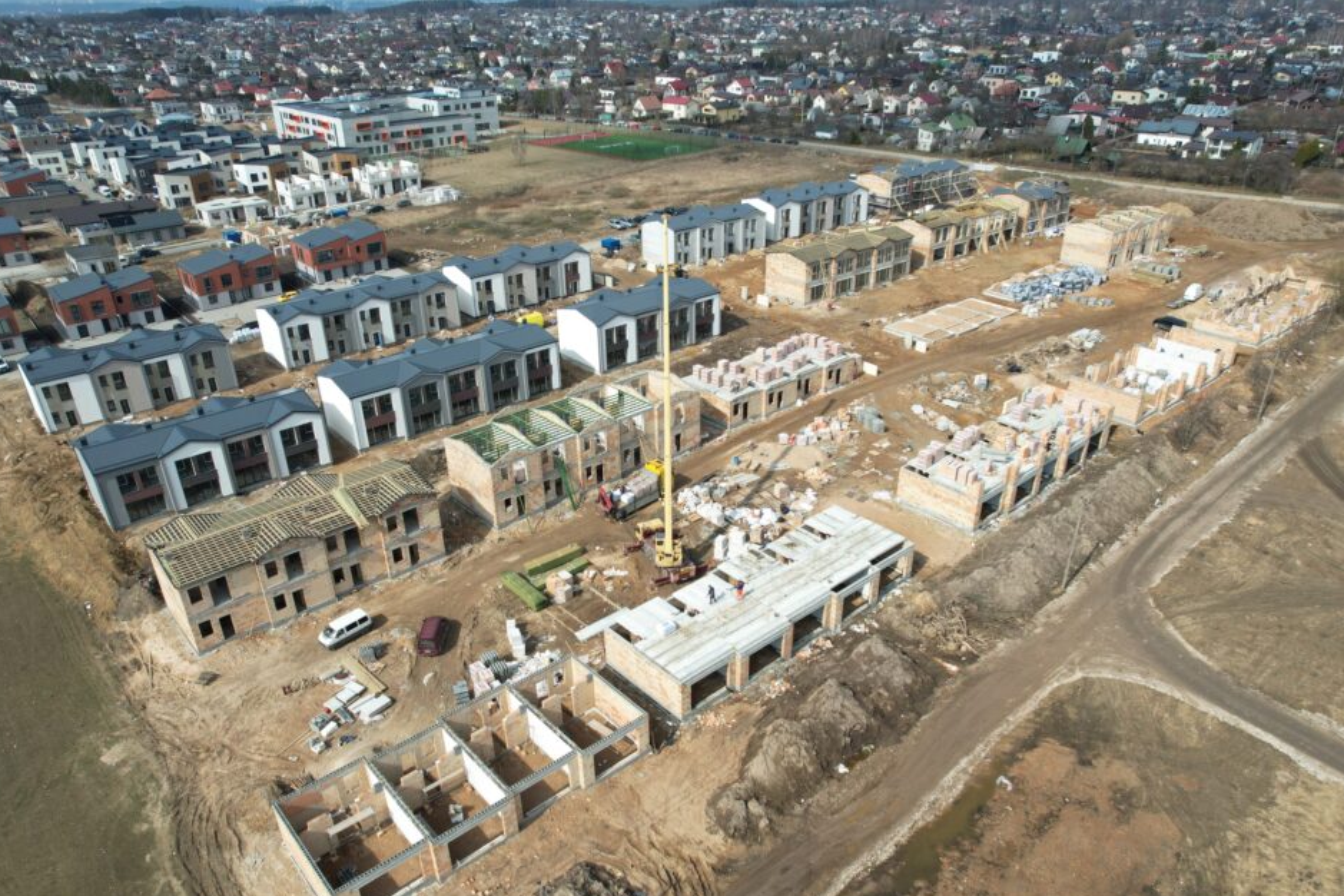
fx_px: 896
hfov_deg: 73.7
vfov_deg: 53.1
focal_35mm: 24
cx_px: 680
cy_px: 487
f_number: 2.8
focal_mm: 8.38
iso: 100
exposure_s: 1/1600
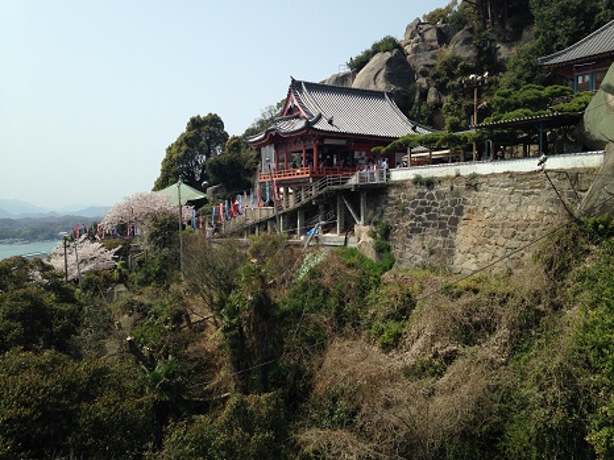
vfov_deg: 41.8
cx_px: 314
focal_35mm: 34
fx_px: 603
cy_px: 227
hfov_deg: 54.0
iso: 50
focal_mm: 4.12
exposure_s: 1/1869
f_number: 2.4
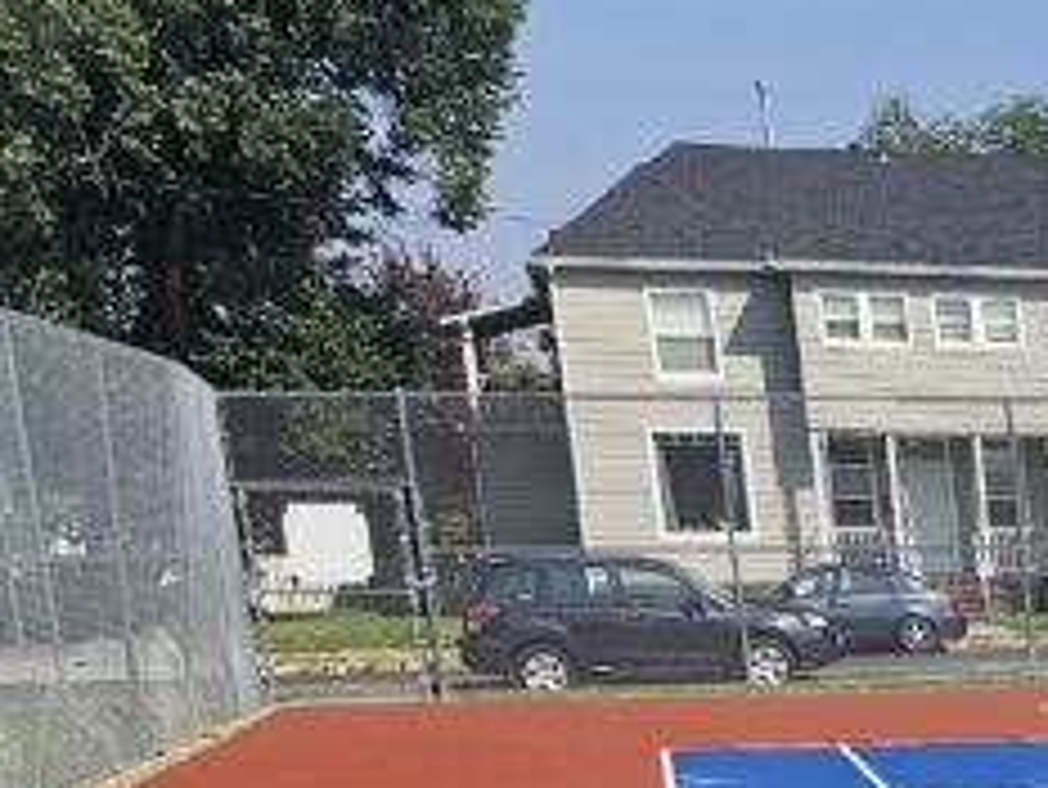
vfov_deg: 13.0
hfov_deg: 16.4
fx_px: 3059
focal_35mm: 101
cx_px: 1862
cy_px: 1486
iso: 10
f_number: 1.7
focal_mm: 6.3
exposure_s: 1/895
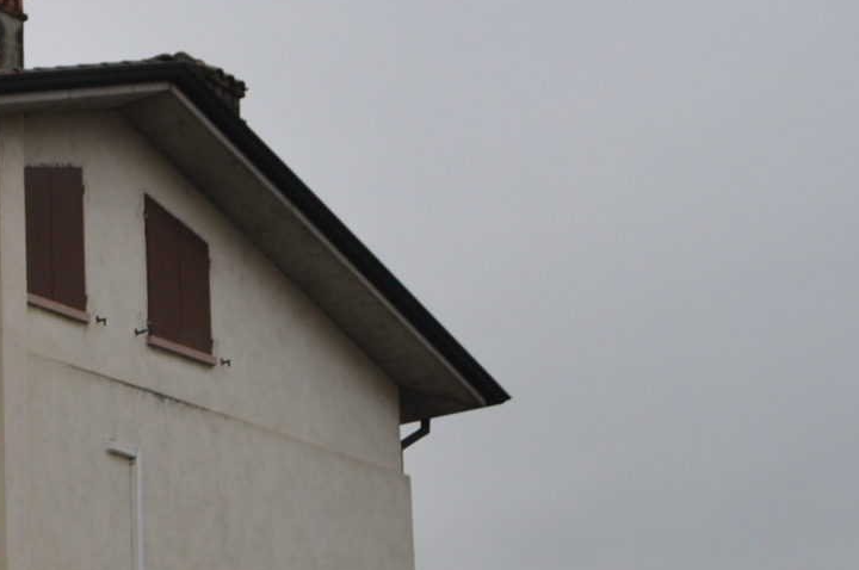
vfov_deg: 13.8
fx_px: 2288
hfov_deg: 18.5
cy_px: 693
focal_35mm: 96
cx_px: -472
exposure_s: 1/200
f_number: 5
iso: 200
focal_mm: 18
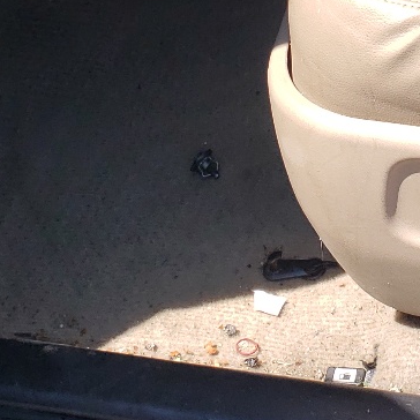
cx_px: 475
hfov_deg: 16.6
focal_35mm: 101
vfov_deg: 15.6
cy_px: -253
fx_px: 1386
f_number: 1.5
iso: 50
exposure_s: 1/1250
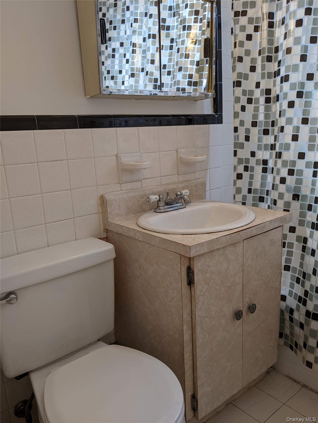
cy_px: 212
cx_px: 159
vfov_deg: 65.3
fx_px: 331
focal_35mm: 27
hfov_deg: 51.4
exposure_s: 1/30
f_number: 1.8
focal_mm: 4.44
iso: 55
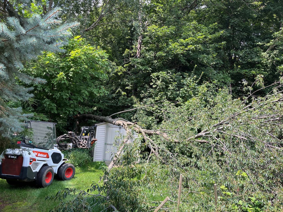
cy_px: 106
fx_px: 213
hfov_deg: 67.3
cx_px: 142
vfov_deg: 53.1
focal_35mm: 26
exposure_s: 1/676
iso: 50
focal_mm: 5.1
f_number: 1.6
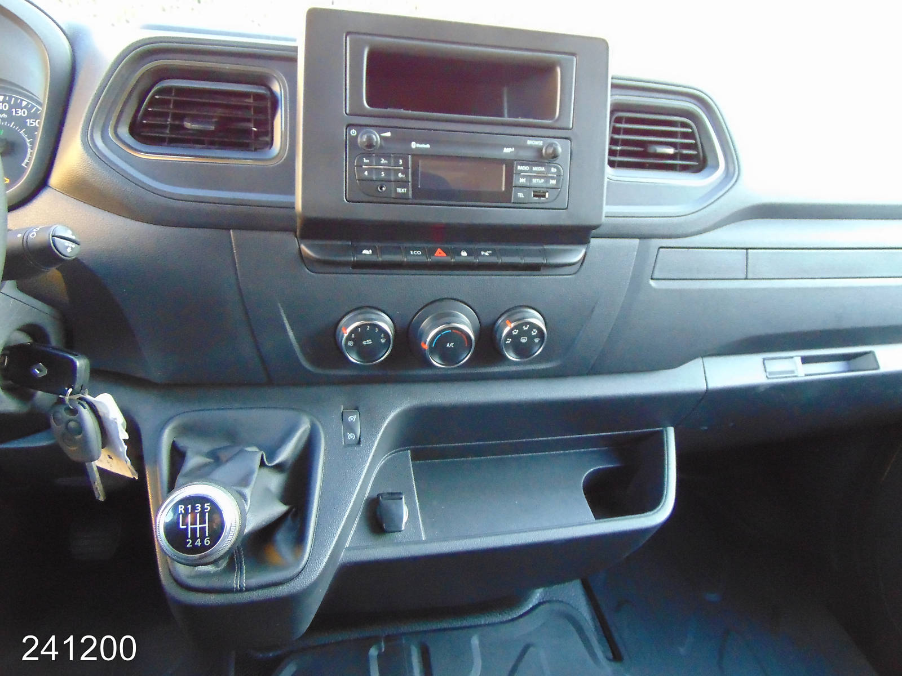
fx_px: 651
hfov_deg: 69.4
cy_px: 338
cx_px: 451
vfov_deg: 54.9
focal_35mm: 25
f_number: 3
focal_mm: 4.5
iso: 640
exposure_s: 1/30
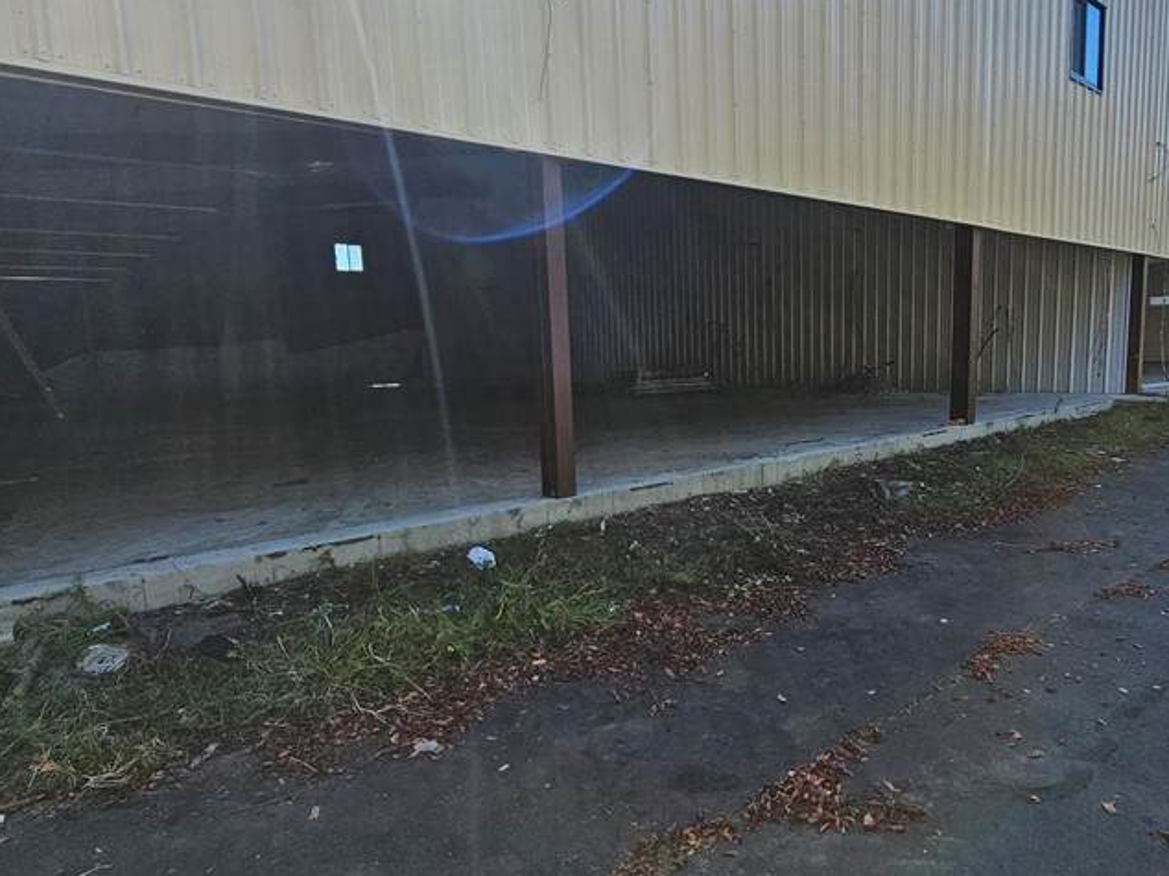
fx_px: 709
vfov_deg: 63.3
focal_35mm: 21
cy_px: 467
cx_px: 673
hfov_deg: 78.5
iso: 50
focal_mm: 2.2
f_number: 2.2
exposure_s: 1/430
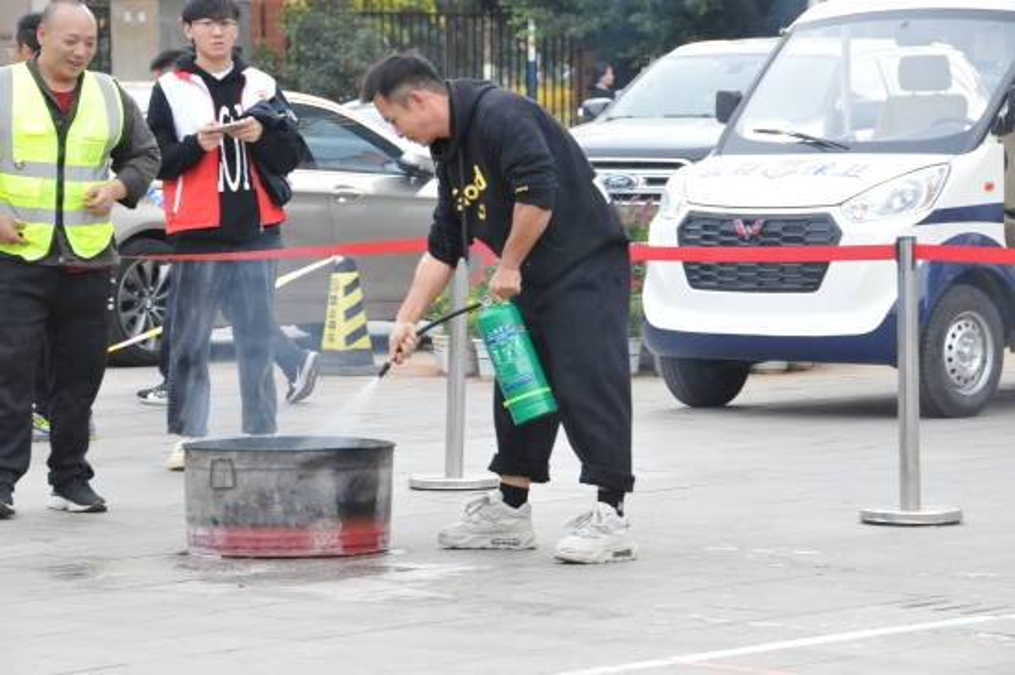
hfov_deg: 13.0
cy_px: 338
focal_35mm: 158
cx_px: 508
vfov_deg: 8.7
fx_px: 4438
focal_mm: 105
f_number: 10
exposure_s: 1/400
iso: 1250
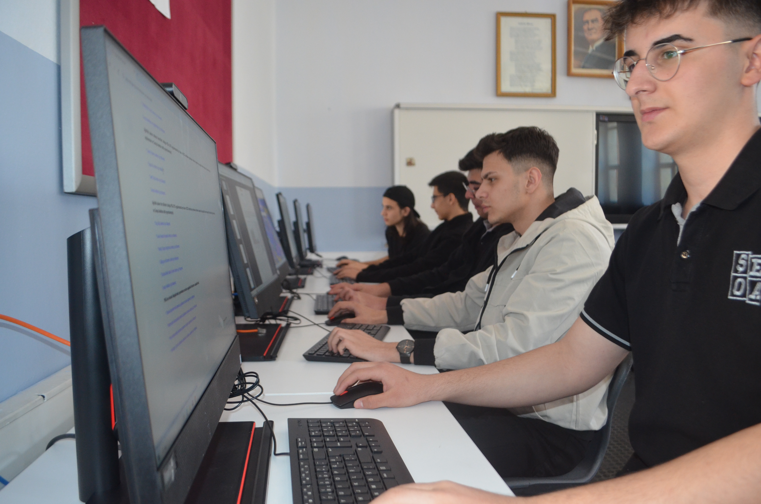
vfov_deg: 47.7
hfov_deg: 67.5
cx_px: 380
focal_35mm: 27
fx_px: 570
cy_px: 252
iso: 1250
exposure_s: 1/60
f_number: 3.5
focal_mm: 18
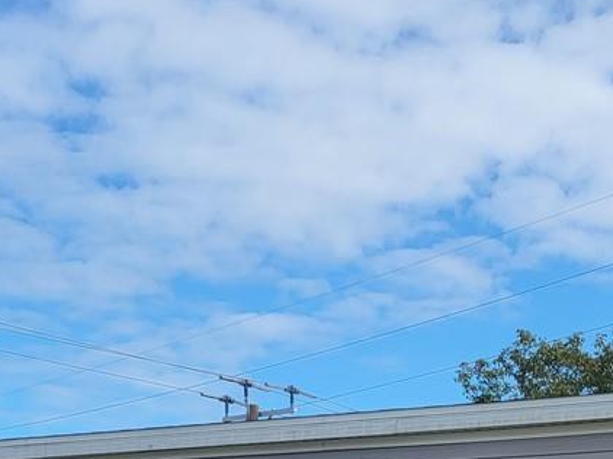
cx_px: 617
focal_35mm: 91
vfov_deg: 15.4
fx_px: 1611
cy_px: 617
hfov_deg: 20.8
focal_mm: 5
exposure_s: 1/1623
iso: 40
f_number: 1.8
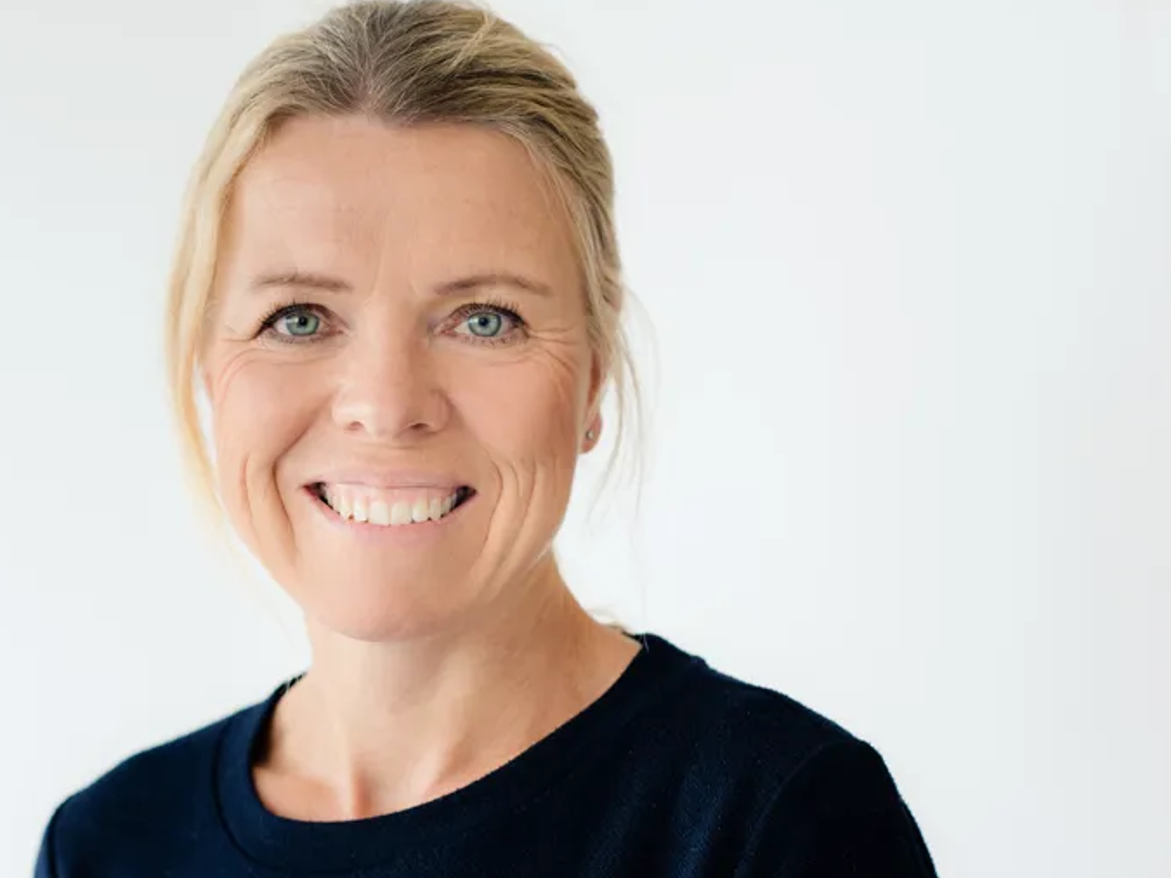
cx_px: 402
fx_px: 3687
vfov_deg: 13.6
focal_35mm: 109
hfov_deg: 18.0
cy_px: 475
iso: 800
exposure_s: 1/320
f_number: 3.5
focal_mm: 85
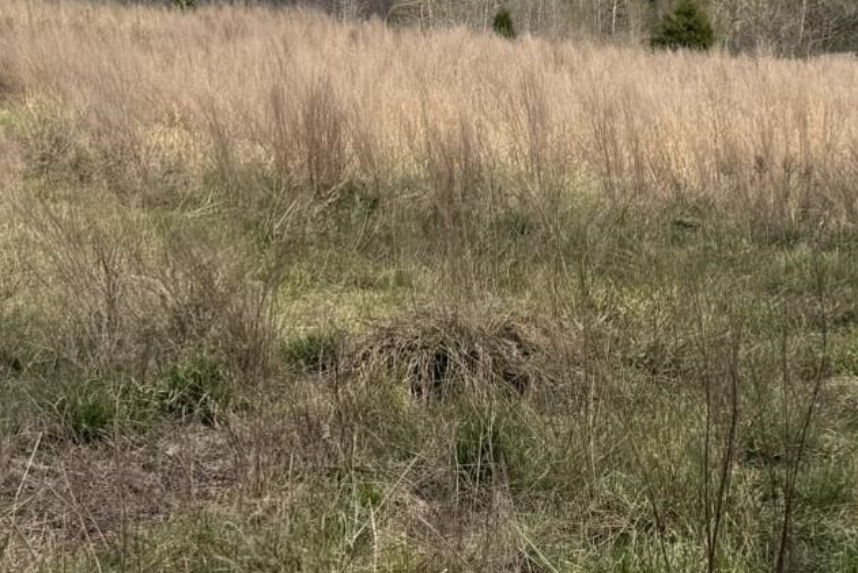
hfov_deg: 25.0
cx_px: 545
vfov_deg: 16.4
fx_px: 1931
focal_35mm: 81
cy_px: -31
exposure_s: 1/6173
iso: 80
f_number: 1.78
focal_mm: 6.76
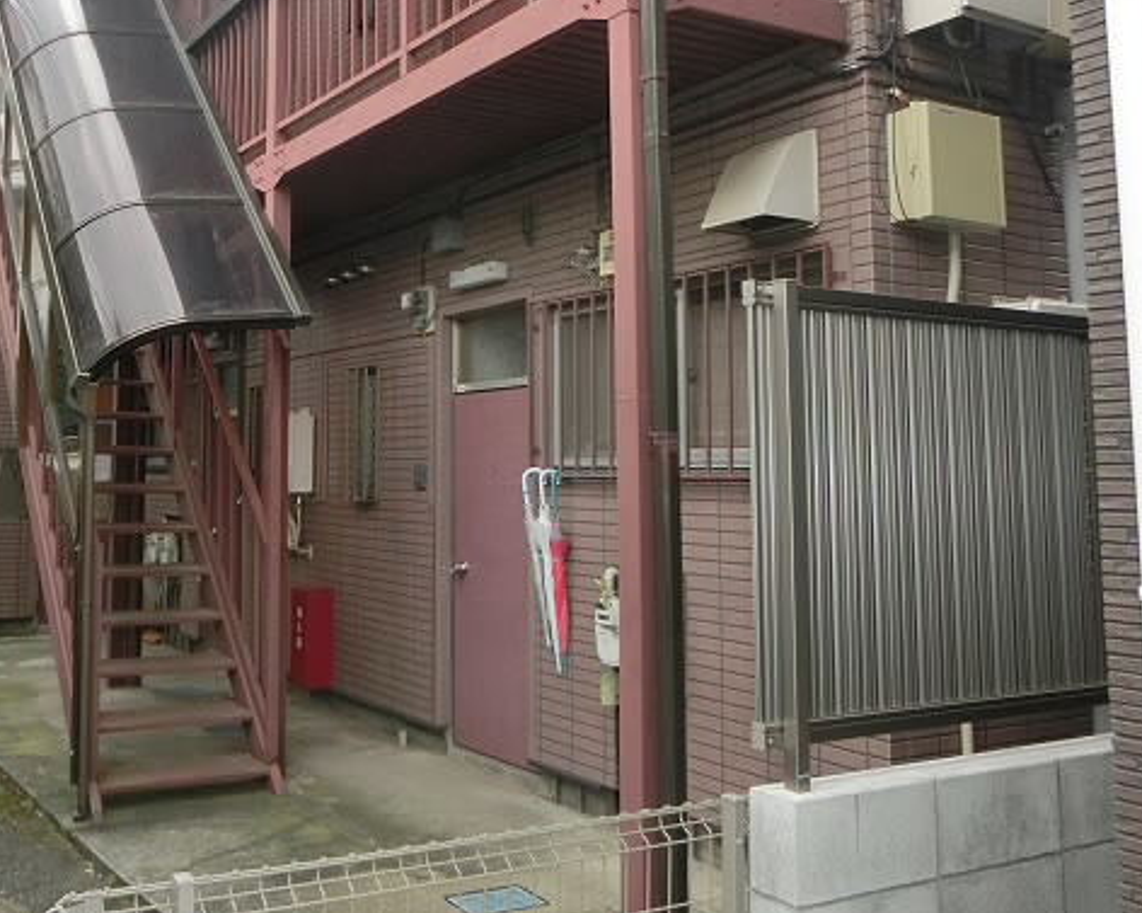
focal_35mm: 36
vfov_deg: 40.8
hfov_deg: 49.2
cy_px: 328
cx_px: 354
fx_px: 1216
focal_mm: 4.24
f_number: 3
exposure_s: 1/125
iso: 160
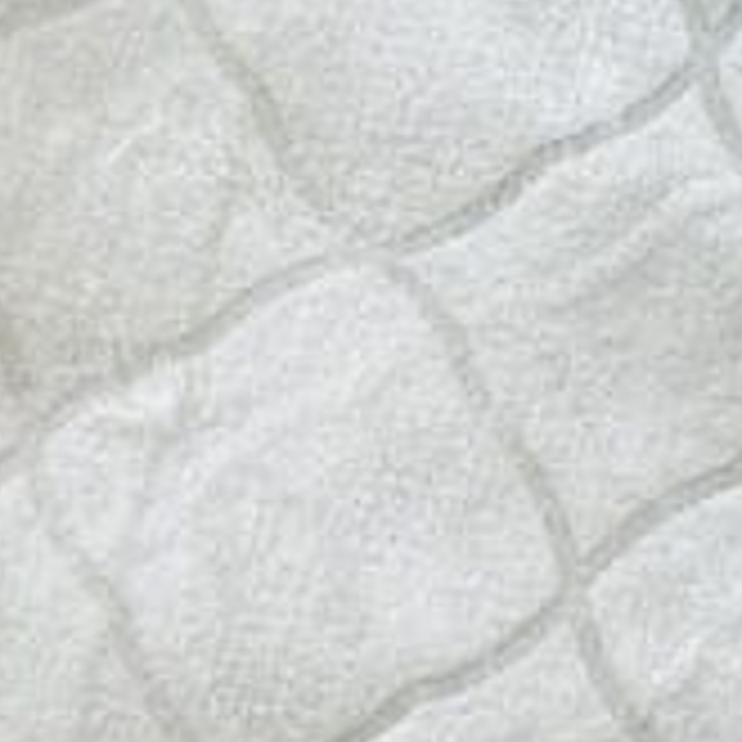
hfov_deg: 5.7
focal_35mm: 308
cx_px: 504
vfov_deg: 5.7
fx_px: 7469
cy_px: -67
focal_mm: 6.86
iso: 80
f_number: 1.78
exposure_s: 1/60
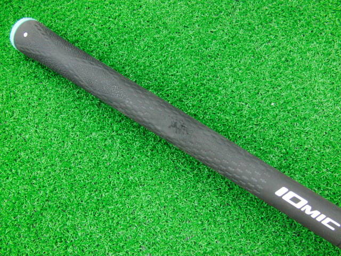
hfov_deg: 50.1
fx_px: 364
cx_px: 170
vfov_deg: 38.7
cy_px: 128
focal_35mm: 37
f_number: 3.6
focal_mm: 6.42
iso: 400
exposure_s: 1/15
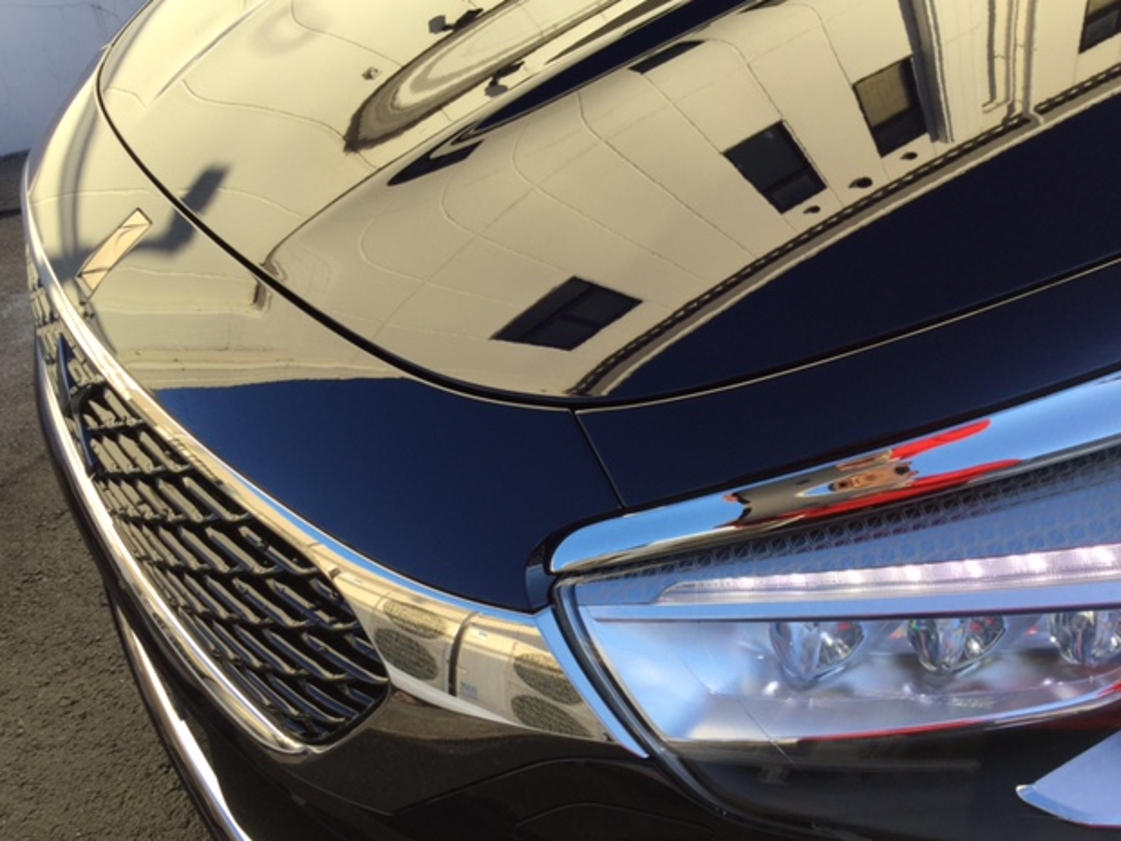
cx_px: 548
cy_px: 416
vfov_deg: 44.2
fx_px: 1036
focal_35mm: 32
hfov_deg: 56.8
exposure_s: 1/247
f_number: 2.4
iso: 25
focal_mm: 3.3
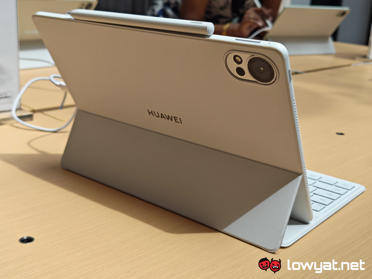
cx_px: 186
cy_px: 140
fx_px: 494
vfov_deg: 31.5
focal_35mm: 46
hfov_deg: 41.2
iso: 50
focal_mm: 5.4
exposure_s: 1/580
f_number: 1.6
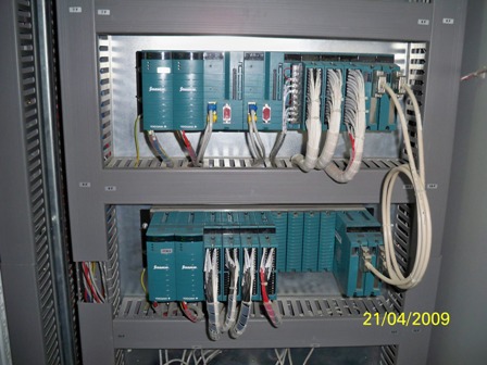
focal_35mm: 35
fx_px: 492
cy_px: 182
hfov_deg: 52.6
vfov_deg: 40.7
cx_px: 244
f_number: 3.1
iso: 200
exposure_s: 1/60
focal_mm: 6.3
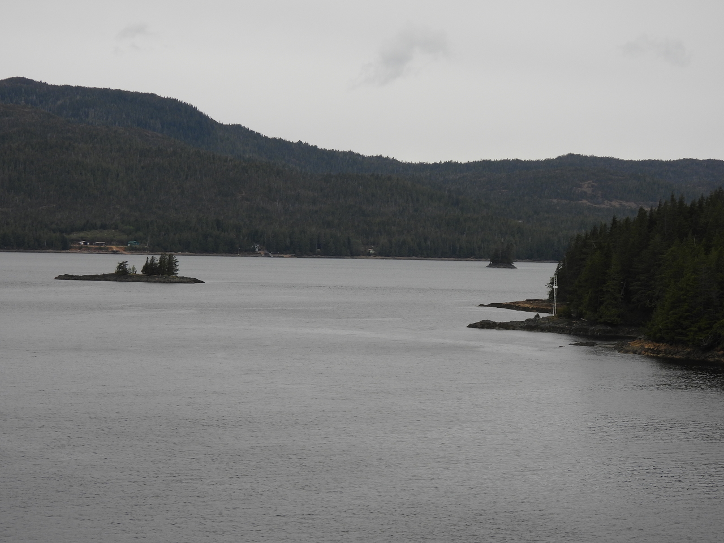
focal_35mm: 95
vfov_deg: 15.6
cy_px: 272
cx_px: 362
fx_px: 1987
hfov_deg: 20.7
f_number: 4
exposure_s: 1/400
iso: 100
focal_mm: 17
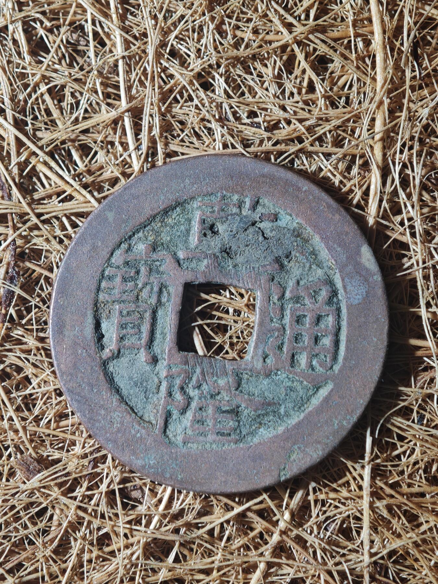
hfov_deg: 17.4
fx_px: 1434
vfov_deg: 23.0
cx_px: 219
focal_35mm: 85
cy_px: 292
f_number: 2
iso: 80
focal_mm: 9
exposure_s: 1/100
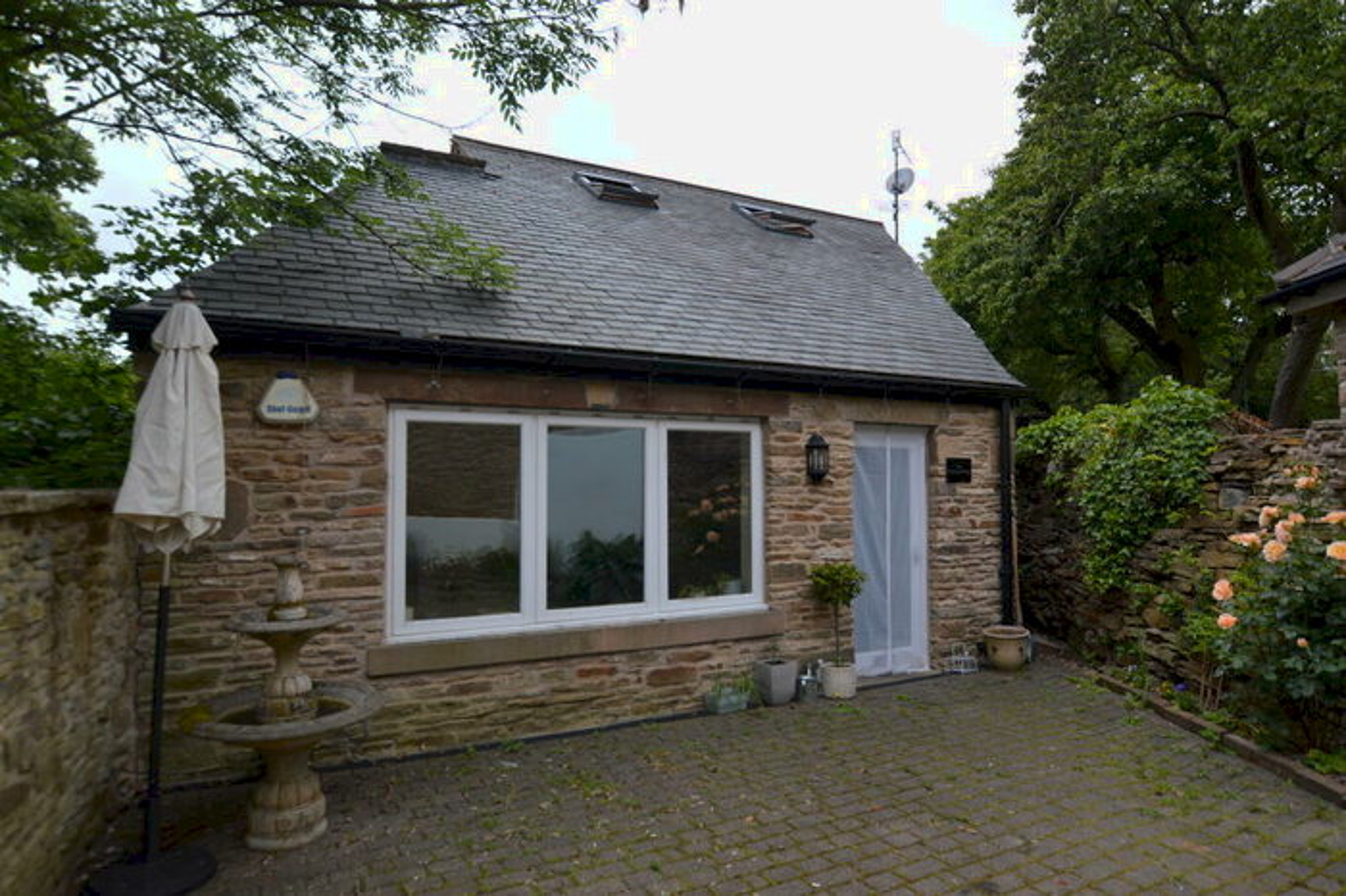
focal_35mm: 21
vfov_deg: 59.4
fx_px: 785
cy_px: 448
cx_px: 673
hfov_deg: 81.2
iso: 100
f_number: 7.1
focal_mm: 14
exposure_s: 1/200
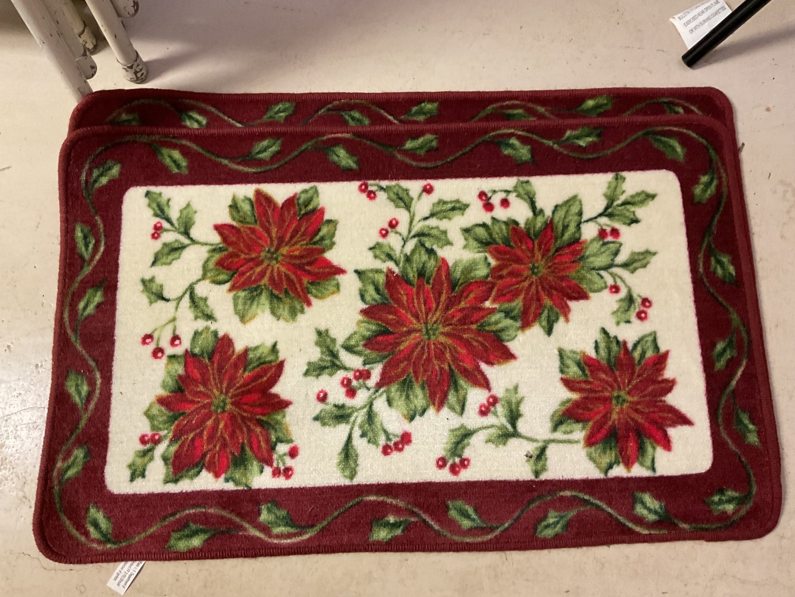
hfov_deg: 61.7
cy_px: 298
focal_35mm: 29
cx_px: 398
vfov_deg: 48.2
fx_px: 666
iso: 250
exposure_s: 1/50
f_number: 1.8
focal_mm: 3
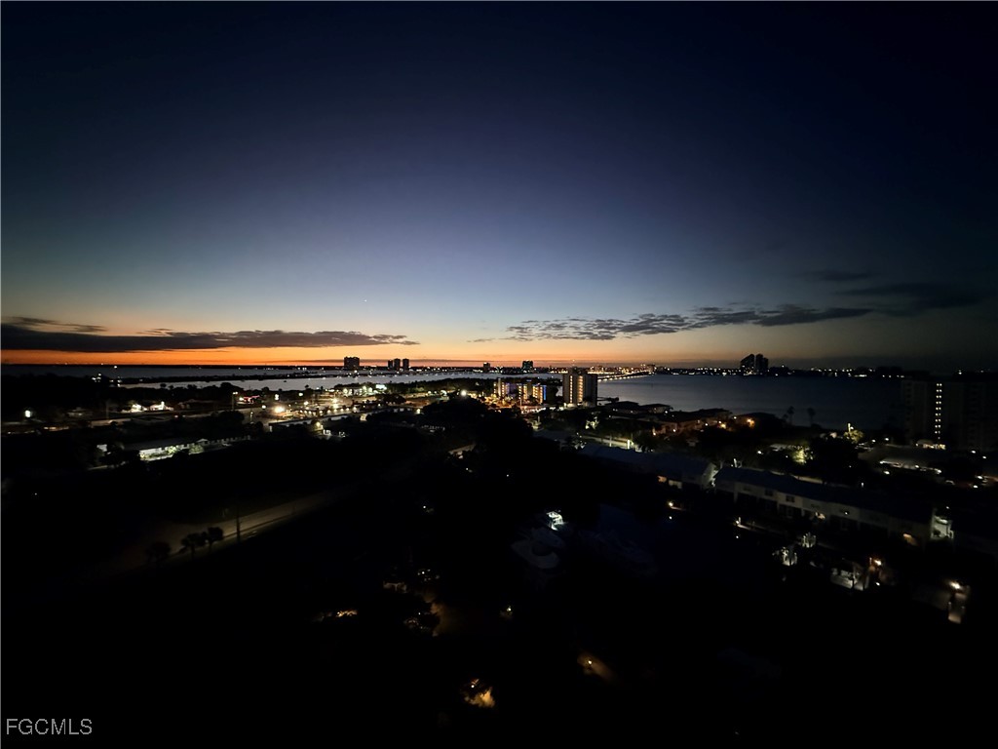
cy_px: 374
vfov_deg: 85.7
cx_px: 499
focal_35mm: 14
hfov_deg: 102.1
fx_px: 404
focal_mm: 2.22
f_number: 2.2
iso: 1250
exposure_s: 1/30
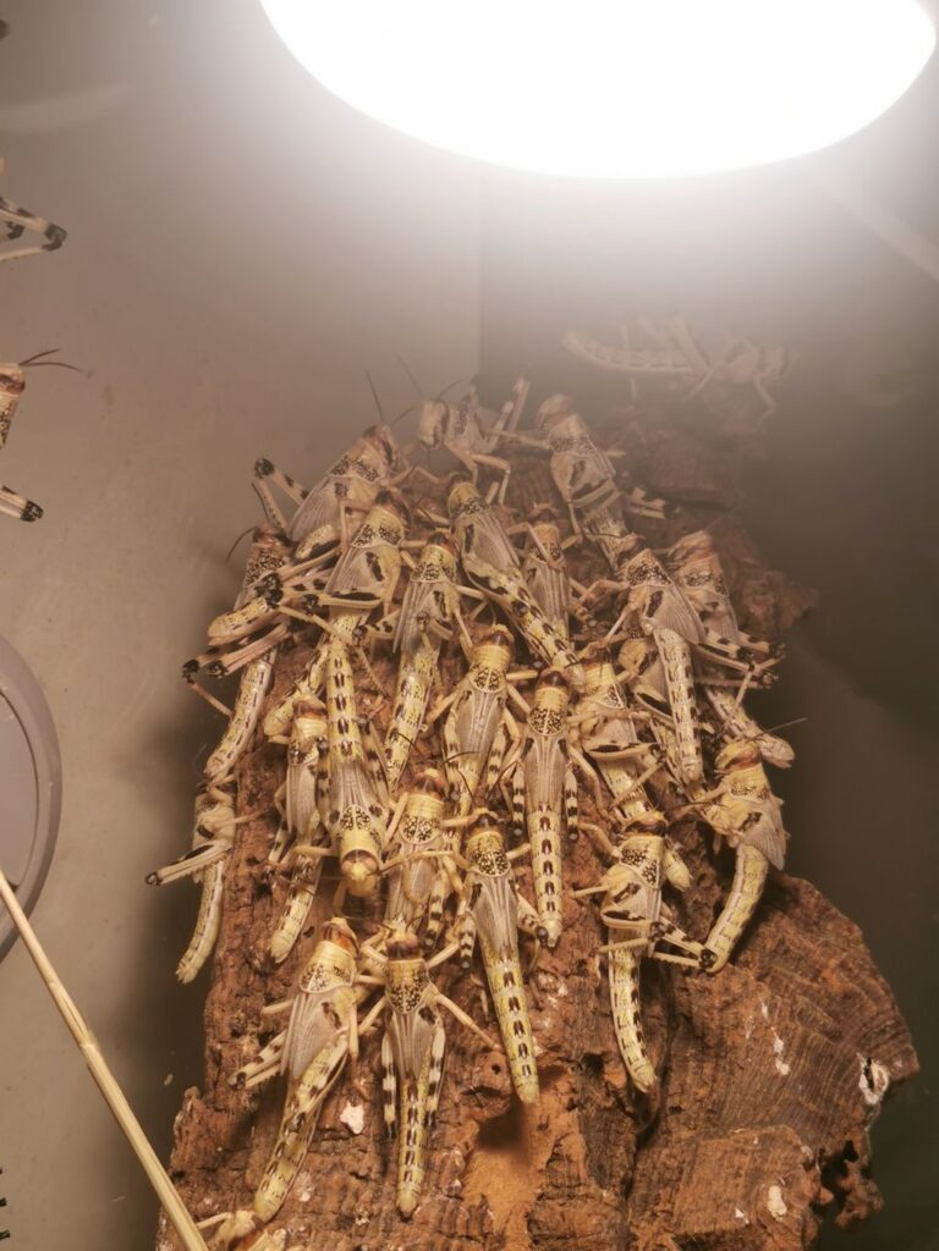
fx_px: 2242
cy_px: 626
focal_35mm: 62
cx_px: 470
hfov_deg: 23.7
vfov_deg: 31.2
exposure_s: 1/100
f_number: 1.8
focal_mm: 5.58
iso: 50
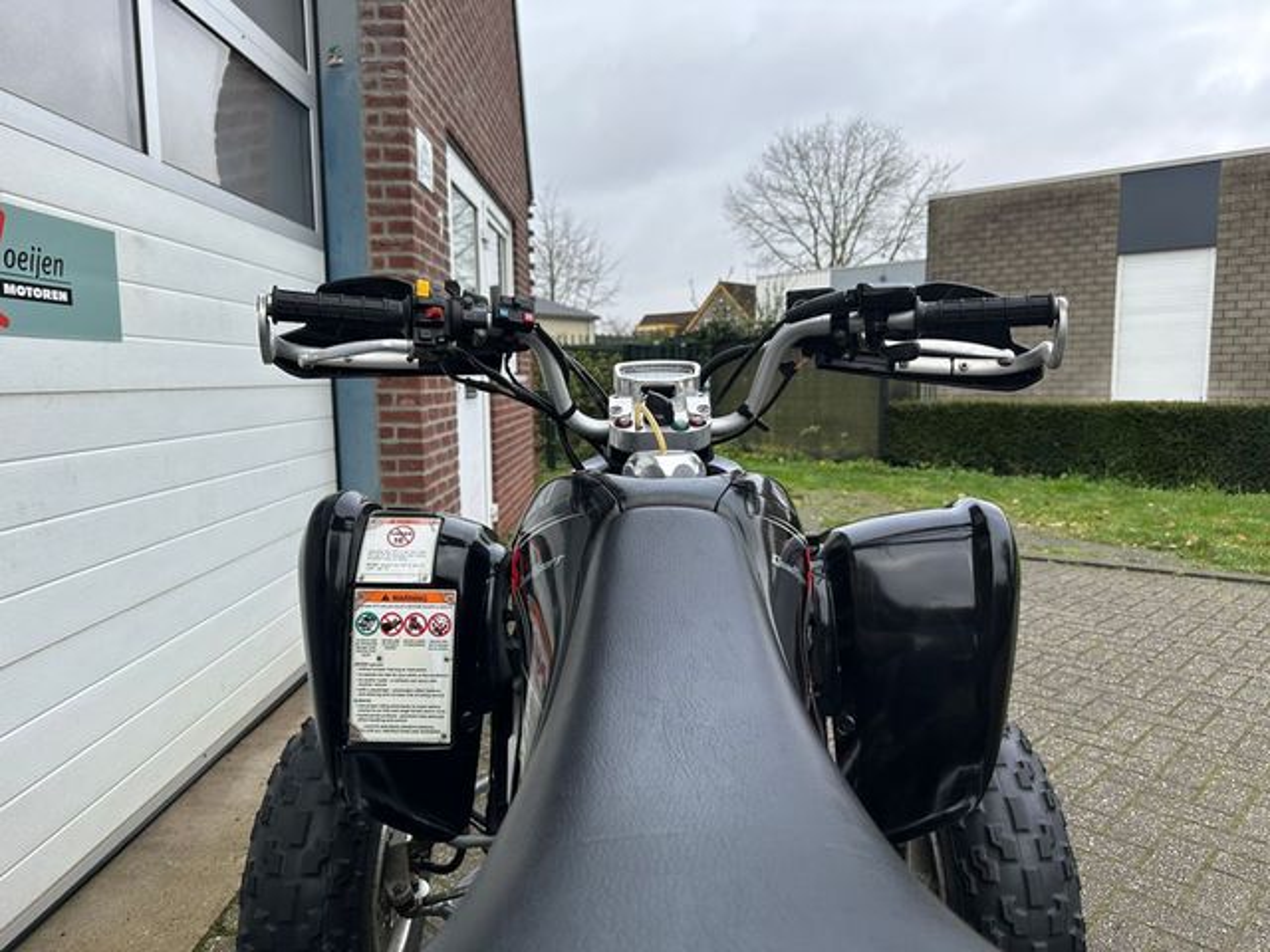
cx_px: 635
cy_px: 476
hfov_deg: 71.6
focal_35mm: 24
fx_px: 881
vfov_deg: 56.8
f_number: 1.78
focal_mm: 6.86
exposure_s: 1/467
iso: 80
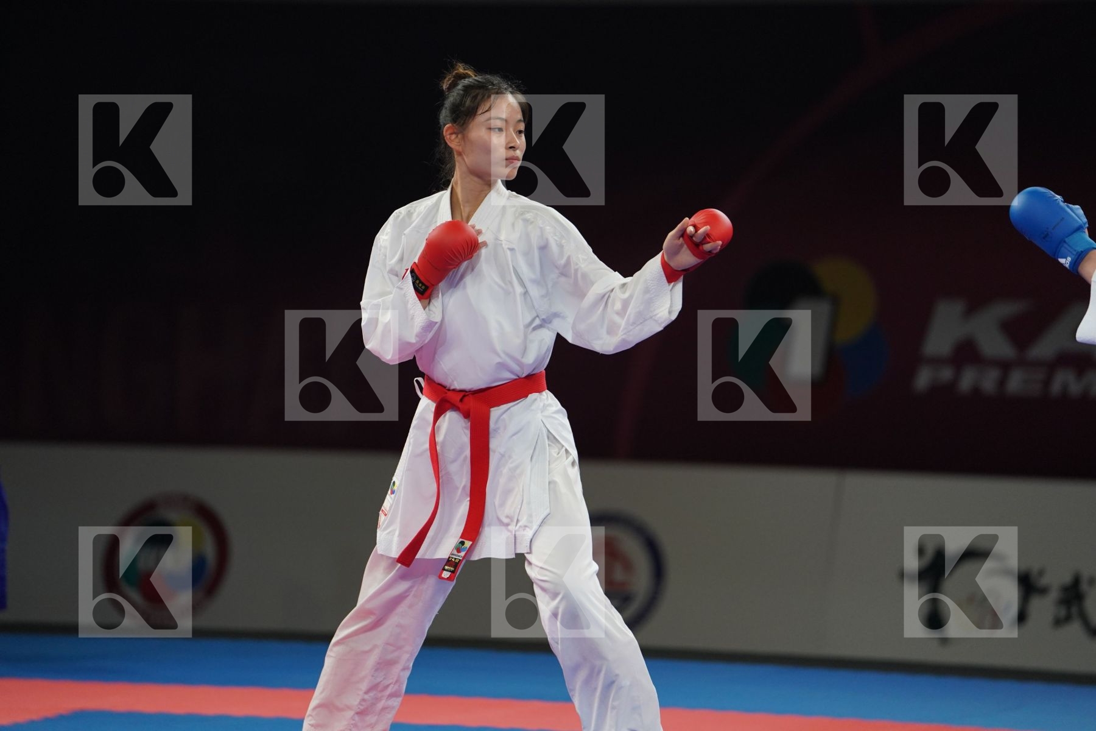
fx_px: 6088
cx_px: 548
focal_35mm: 200
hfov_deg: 10.3
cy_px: 366
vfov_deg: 6.9
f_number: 2.8
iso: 1600
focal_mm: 200
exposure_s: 1/1000
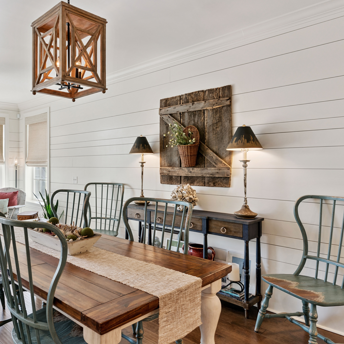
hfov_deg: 56.2
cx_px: 87
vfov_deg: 59.0
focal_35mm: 27
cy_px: 162
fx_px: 304
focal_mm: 17
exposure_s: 1/60
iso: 250
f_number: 8
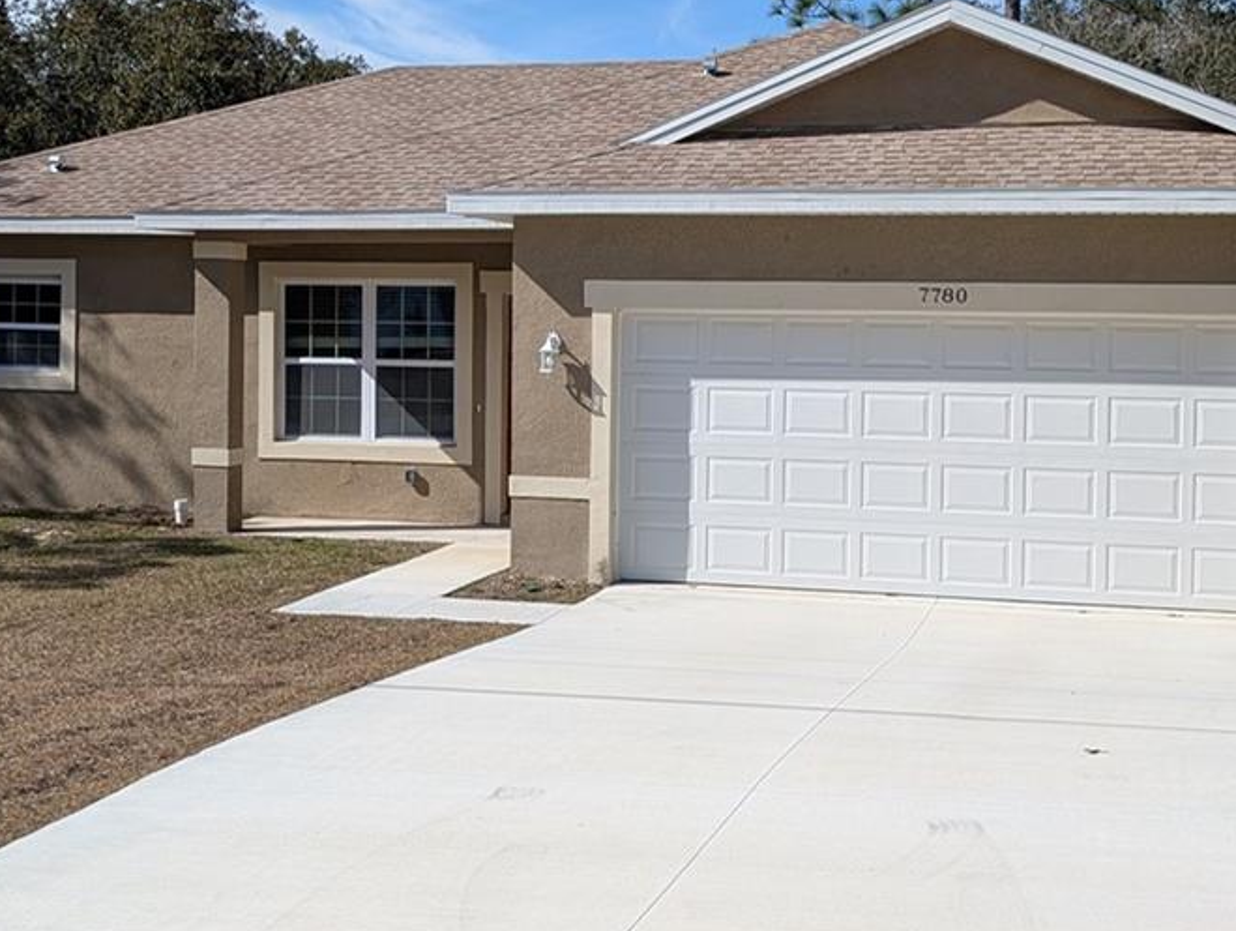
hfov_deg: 33.2
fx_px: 2074
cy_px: 367
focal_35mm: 58
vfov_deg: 25.2
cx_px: 601
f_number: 1.68
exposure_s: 1/1572
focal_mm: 6.9
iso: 27
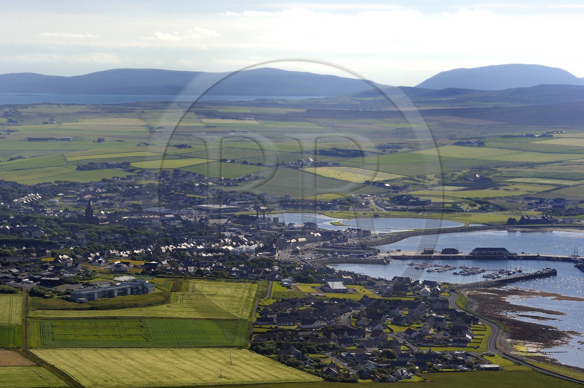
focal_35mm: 105
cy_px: 194
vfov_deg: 13.0
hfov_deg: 19.5
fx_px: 1702
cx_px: 292
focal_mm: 105
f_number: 10
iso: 400
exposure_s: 1/800
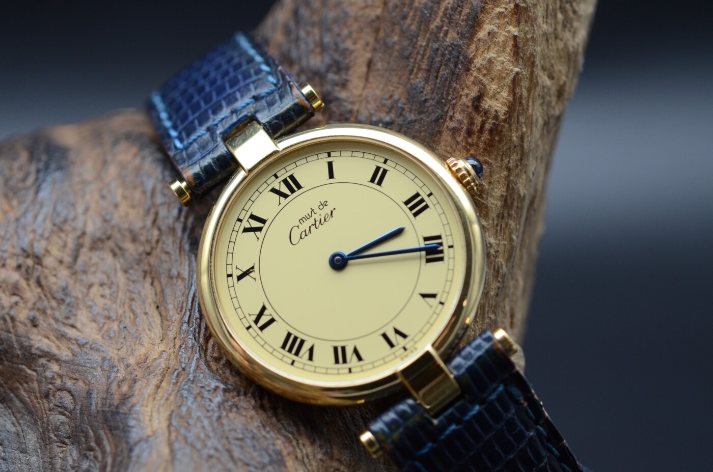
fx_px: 1779
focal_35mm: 90
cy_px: 236
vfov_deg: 15.1
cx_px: 356
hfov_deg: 22.7
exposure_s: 1/200
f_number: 5.6
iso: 800
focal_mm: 60
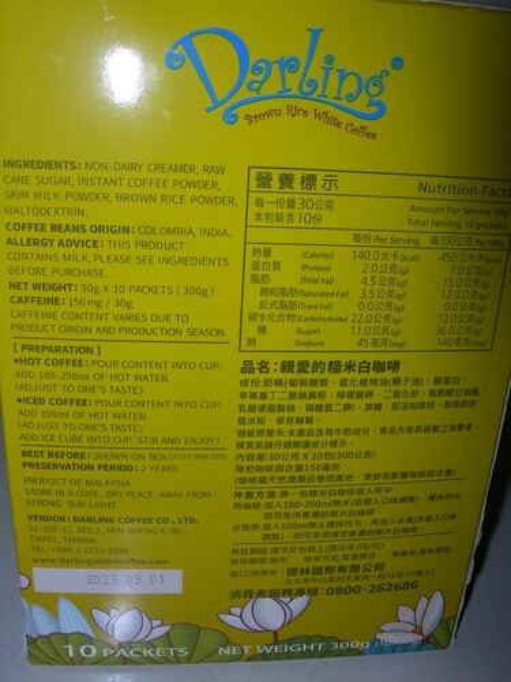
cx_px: 256
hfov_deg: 37.7
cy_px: 341
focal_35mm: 38
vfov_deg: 49.0
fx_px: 748
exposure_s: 1/60.1
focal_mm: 7.8
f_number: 4.8
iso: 50
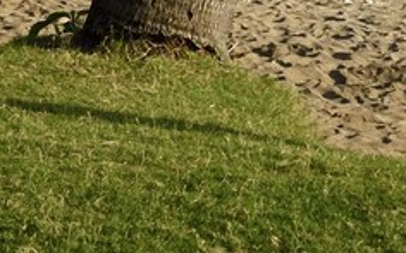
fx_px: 2443
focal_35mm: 221
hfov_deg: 9.5
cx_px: 191
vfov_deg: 5.1
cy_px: -874
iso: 200
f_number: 11
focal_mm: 32
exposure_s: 1/250
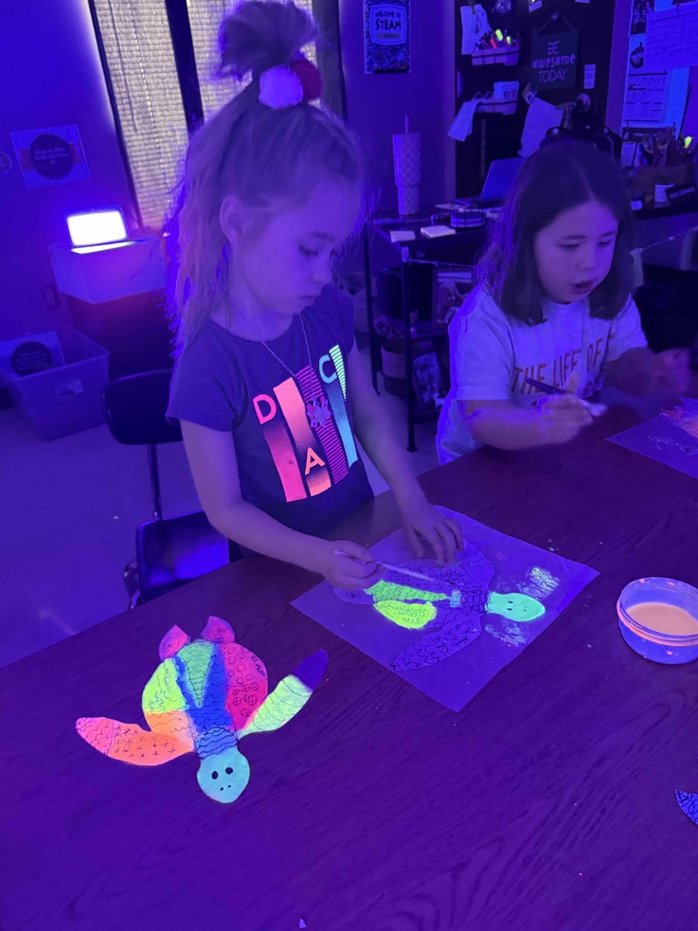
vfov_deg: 69.4
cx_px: 358
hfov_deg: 54.9
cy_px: 479
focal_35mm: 25
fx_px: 672
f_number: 1.78
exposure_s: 1/30
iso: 1250
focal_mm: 6.76
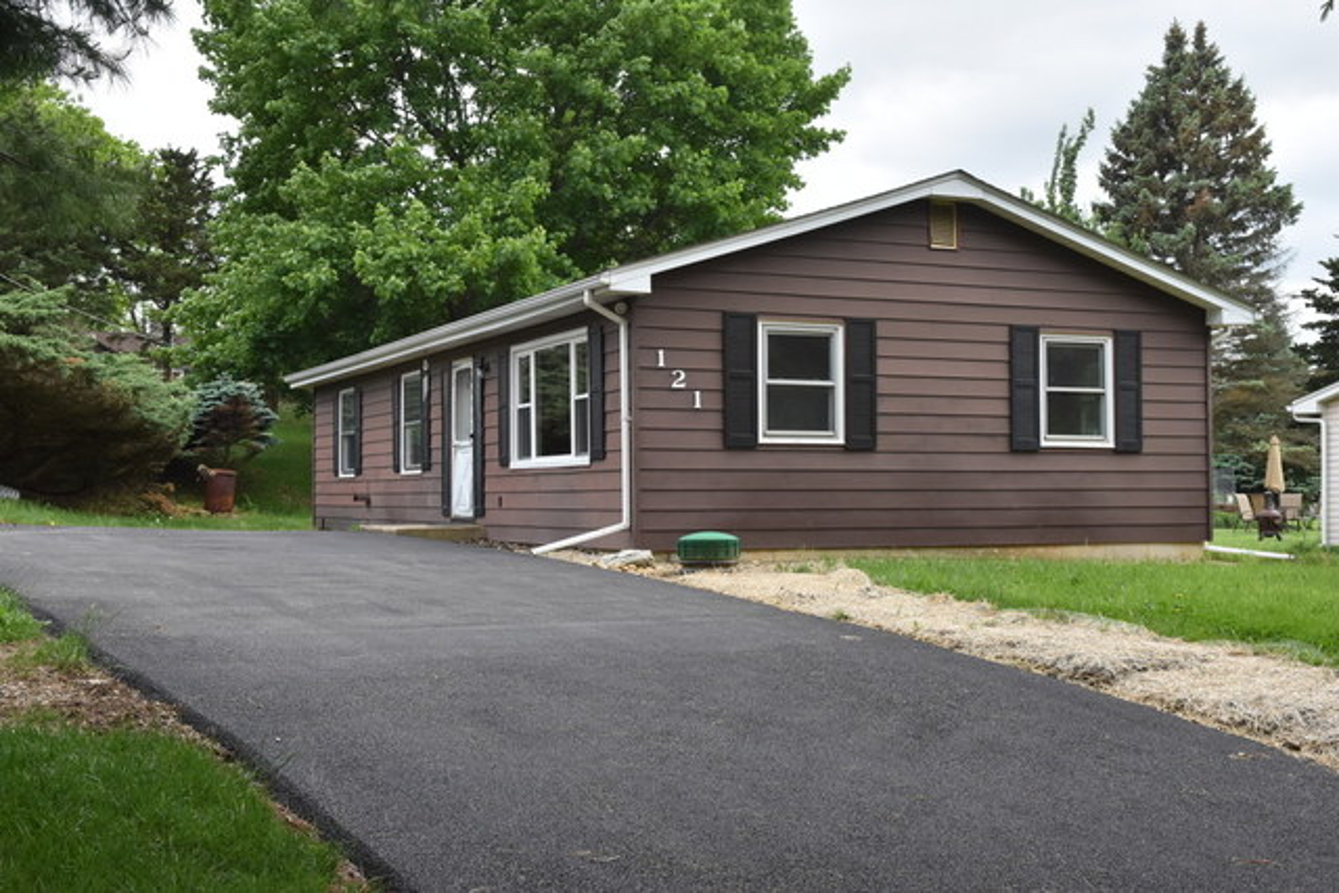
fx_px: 1674
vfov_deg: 29.9
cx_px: 670
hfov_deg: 43.6
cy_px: 446
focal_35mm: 45
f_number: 8
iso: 800
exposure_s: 1/400
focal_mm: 30
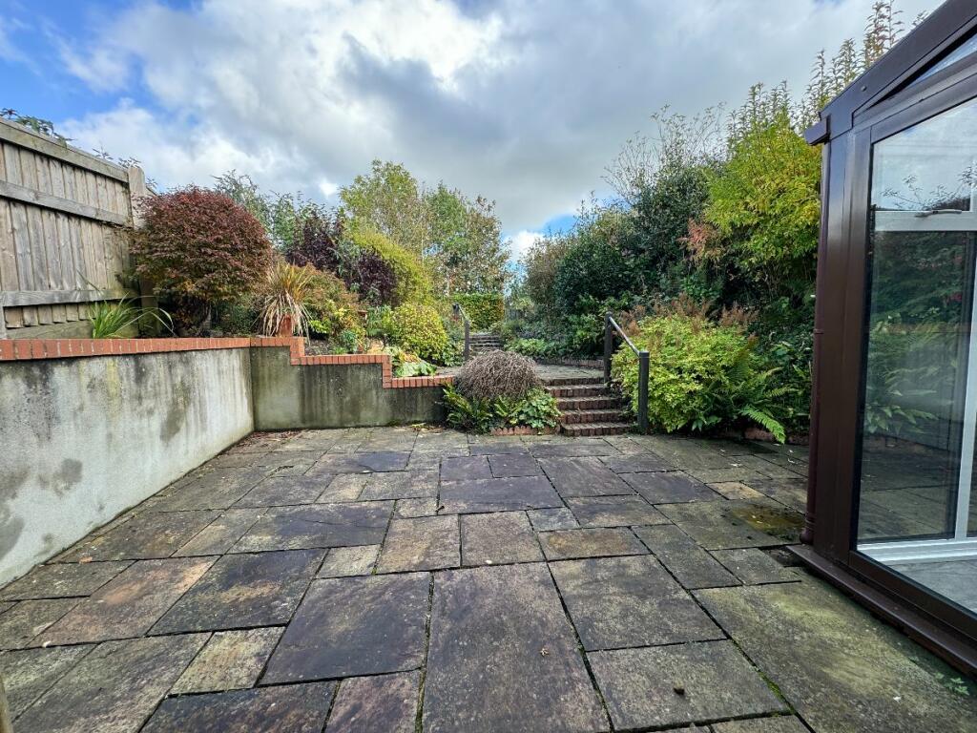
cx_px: 488
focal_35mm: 14
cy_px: 366
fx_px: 395
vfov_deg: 85.7
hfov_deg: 102.1
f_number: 2.2
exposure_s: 1/132
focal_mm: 2.22
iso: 40
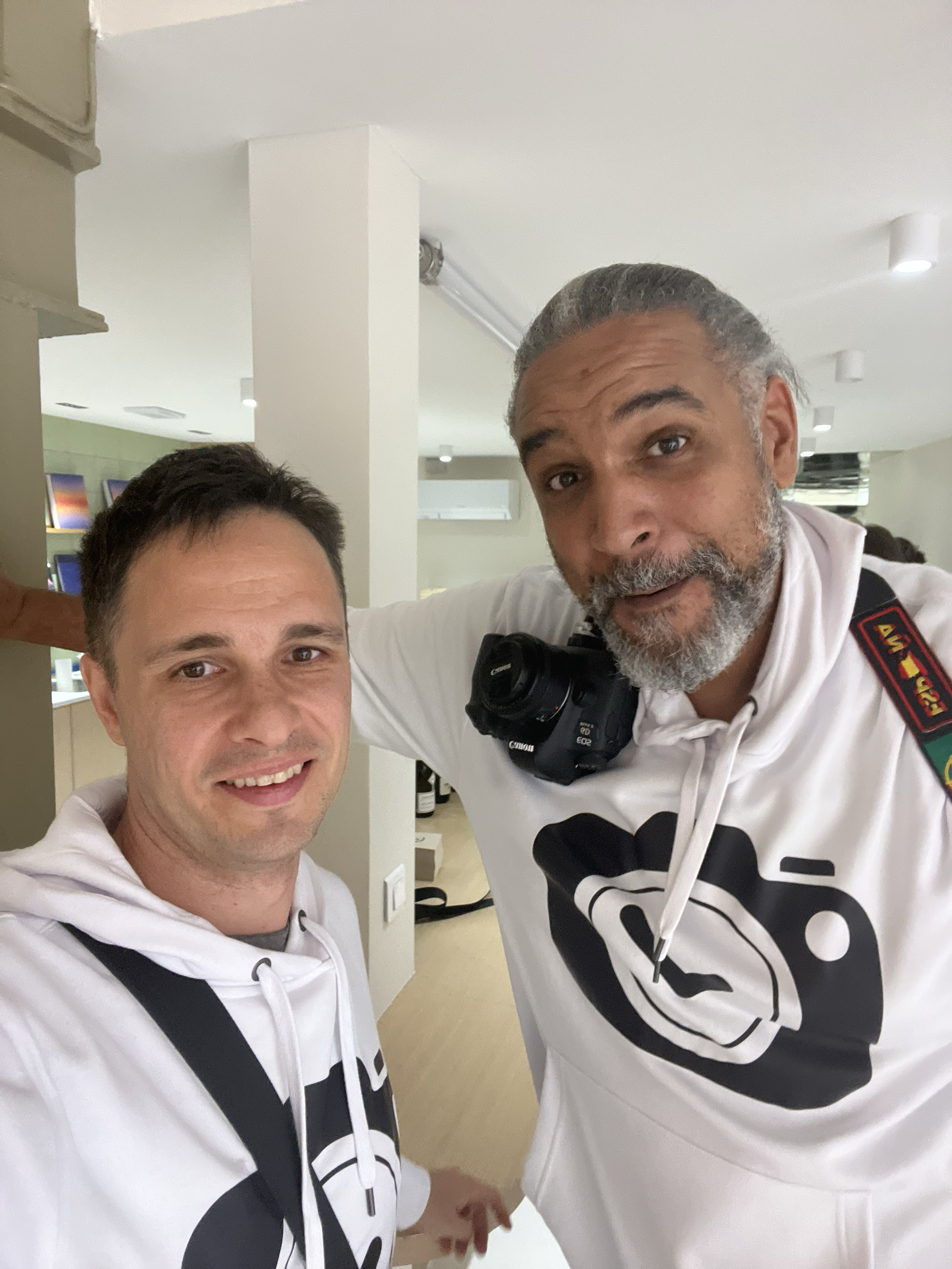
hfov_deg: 58.9
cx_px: 476
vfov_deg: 73.9
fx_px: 843
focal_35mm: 23
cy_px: 634
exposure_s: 1/33
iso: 320
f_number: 2.2
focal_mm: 2.71
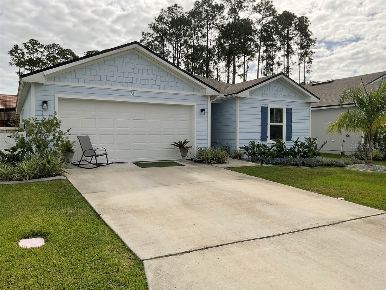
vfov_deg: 48.2
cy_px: 145
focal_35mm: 29
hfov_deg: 61.7
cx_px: 193
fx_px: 323
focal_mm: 3
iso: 16
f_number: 1.8
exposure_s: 1/3125
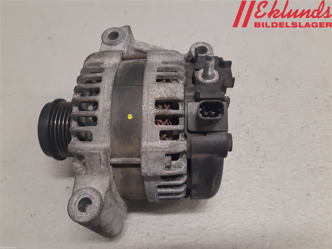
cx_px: 166
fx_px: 249
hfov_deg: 67.3
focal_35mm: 26
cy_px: 124
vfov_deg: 53.1
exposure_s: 1/50
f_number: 1.7
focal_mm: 3.93
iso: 160
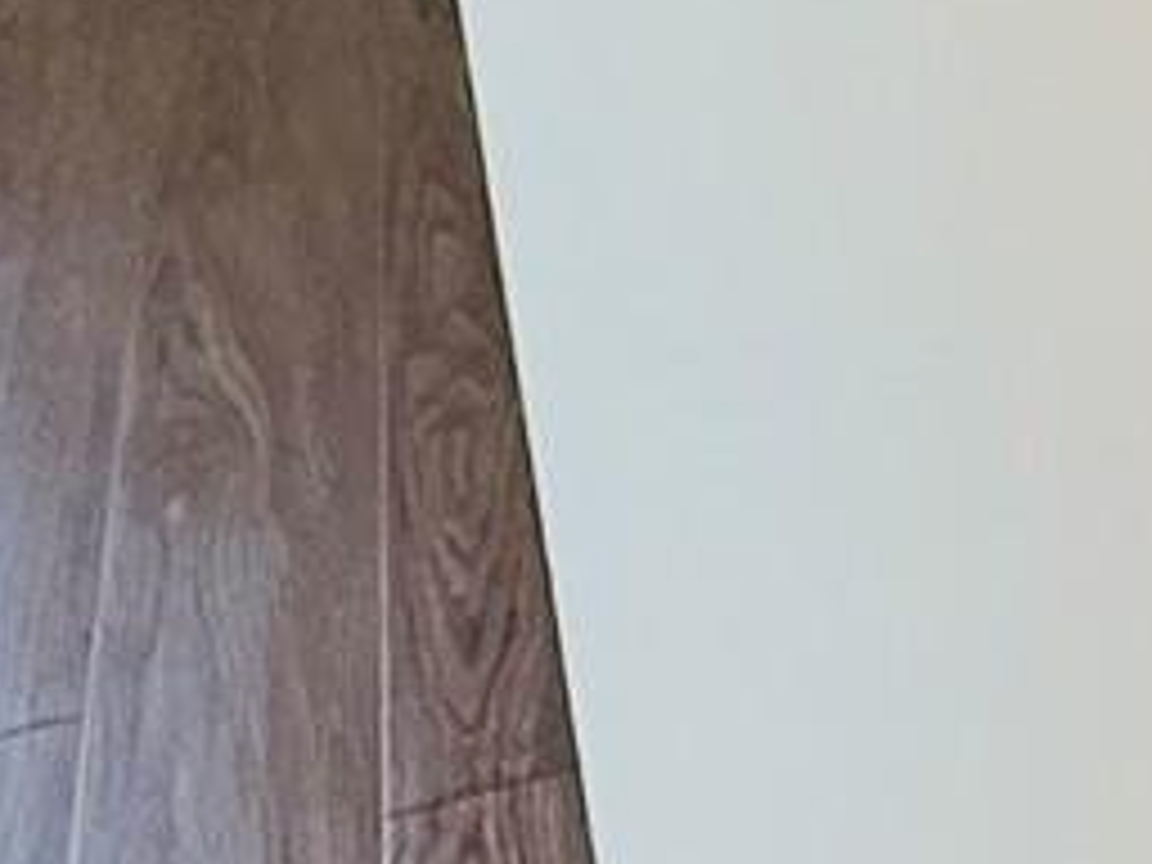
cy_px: -608
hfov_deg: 13.5
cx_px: 2646
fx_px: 3727
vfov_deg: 12.3
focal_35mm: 112
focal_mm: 2.22
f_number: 2.2
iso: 320
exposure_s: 1/120
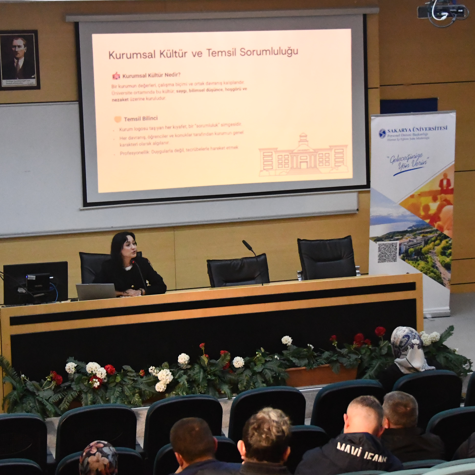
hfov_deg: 15.7
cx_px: 260
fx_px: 1723
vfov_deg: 15.7
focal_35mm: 111
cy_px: 238
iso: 10000
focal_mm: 58
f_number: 4.5
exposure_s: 1/320
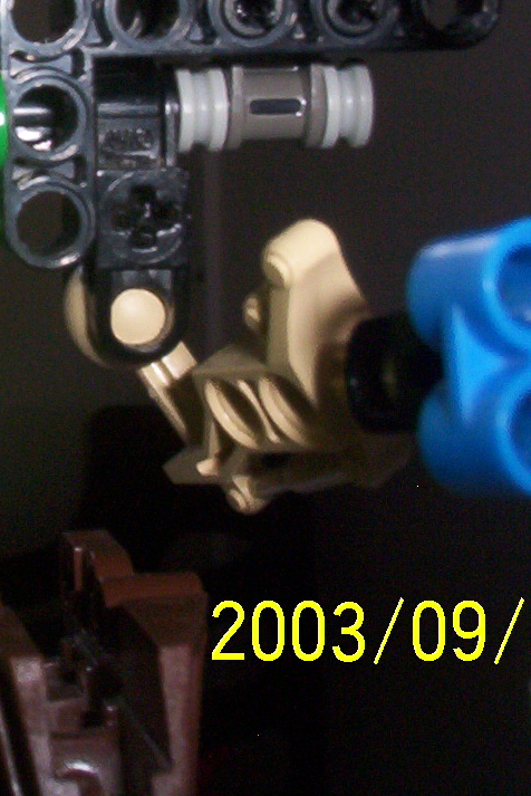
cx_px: -212
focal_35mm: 93
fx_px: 2055
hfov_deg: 14.0
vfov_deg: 21.5
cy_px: 114
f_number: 4.5
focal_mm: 6
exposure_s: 1/30
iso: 140
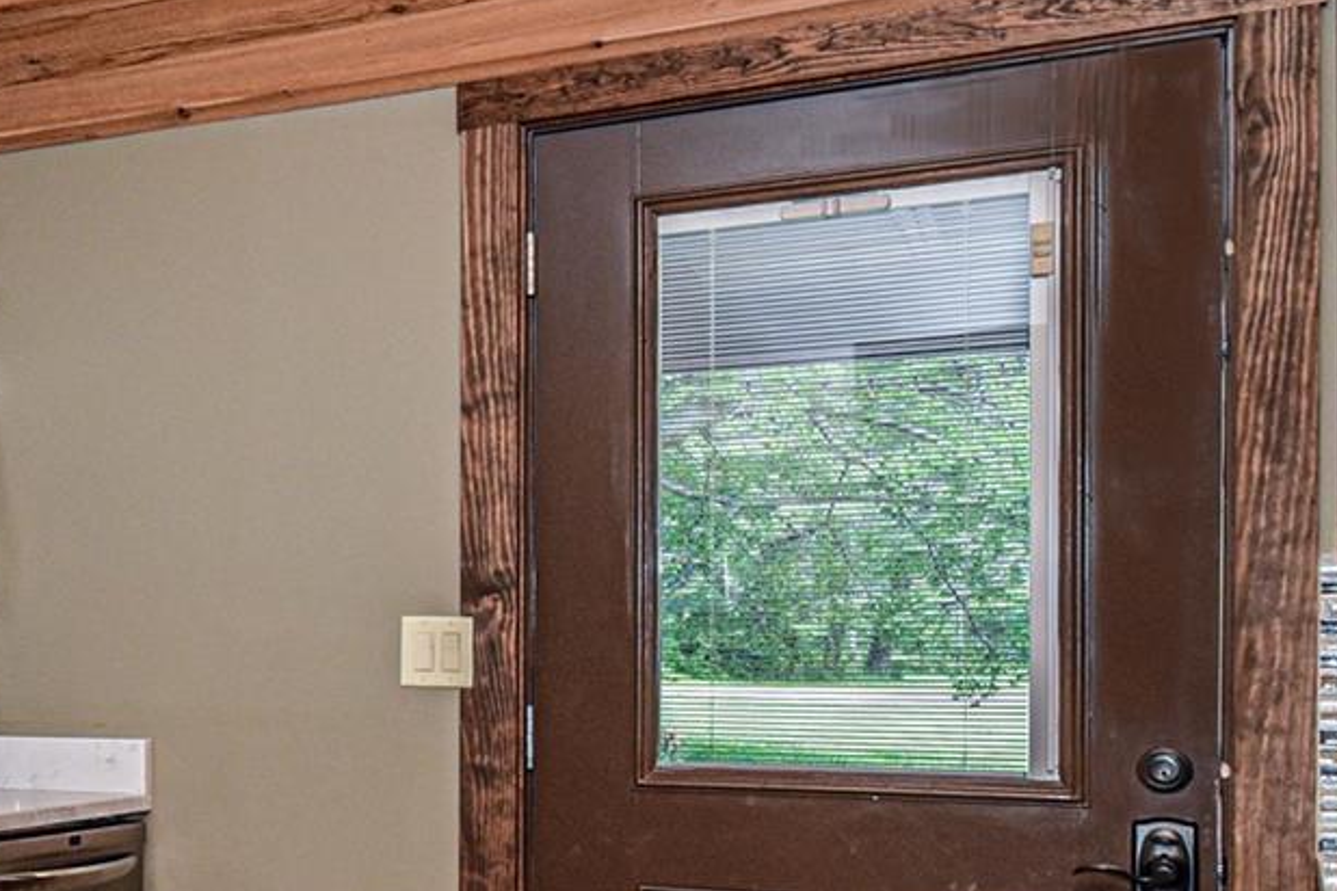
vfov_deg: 25.2
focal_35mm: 53
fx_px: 1968
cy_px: 657
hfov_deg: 30.6
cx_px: -344
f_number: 7.1
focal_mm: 16
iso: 800
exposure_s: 1/60
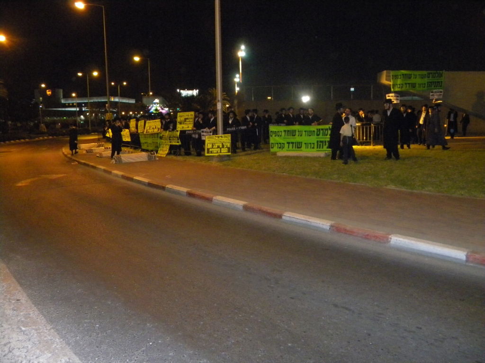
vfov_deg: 49.7
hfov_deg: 63.4
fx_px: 392
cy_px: 182
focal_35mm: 28
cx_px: 242
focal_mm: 5
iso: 800
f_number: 3.5
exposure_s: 1/26
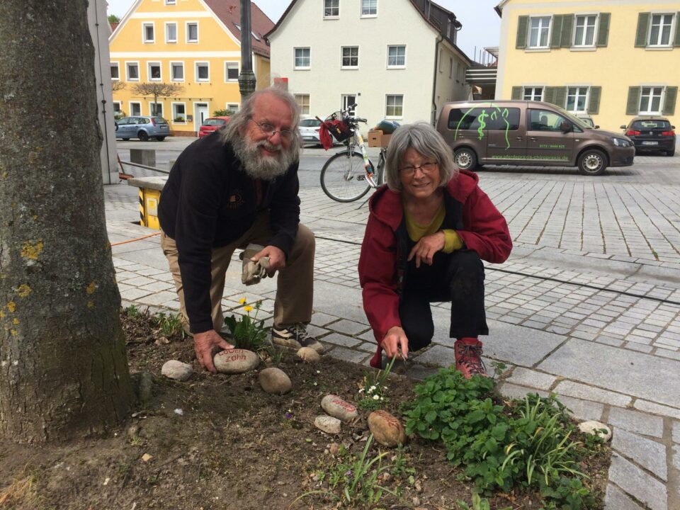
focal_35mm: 29
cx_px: 340
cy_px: 255
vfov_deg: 48.2
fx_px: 570
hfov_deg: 61.7
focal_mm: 4.15
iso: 32
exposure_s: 1/1642
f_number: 2.2
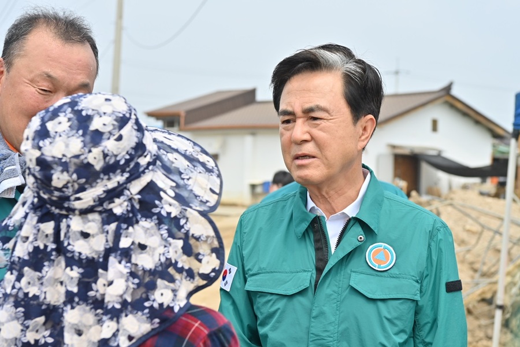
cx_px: 260
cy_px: 174
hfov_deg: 28.8
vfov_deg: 19.5
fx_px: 1011
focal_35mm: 70
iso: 100
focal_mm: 70
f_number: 7.1
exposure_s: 1/320
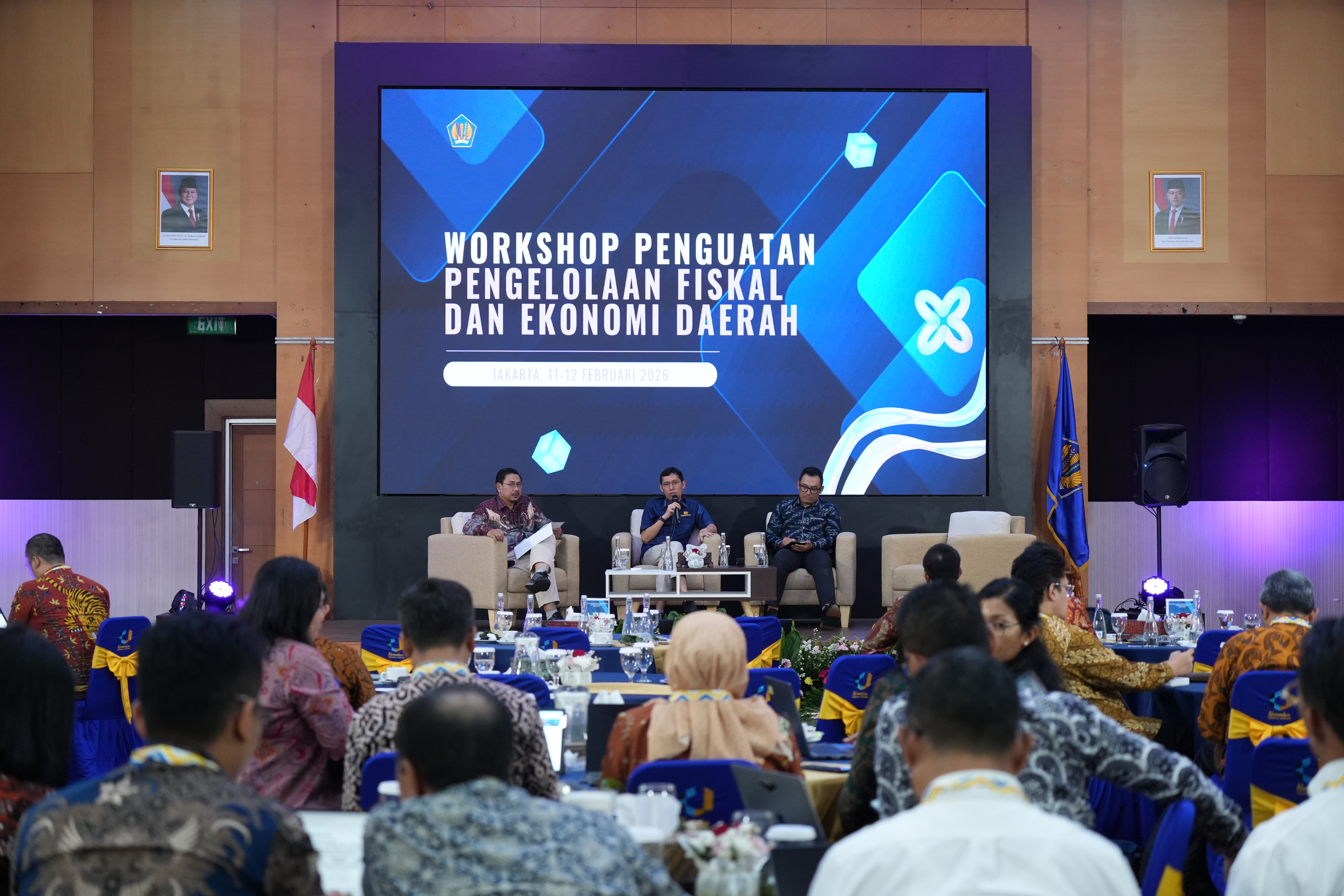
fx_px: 2613
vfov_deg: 19.5
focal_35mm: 70
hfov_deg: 28.8
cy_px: 448
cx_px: 672
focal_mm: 70
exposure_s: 1/60
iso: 2000
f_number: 4
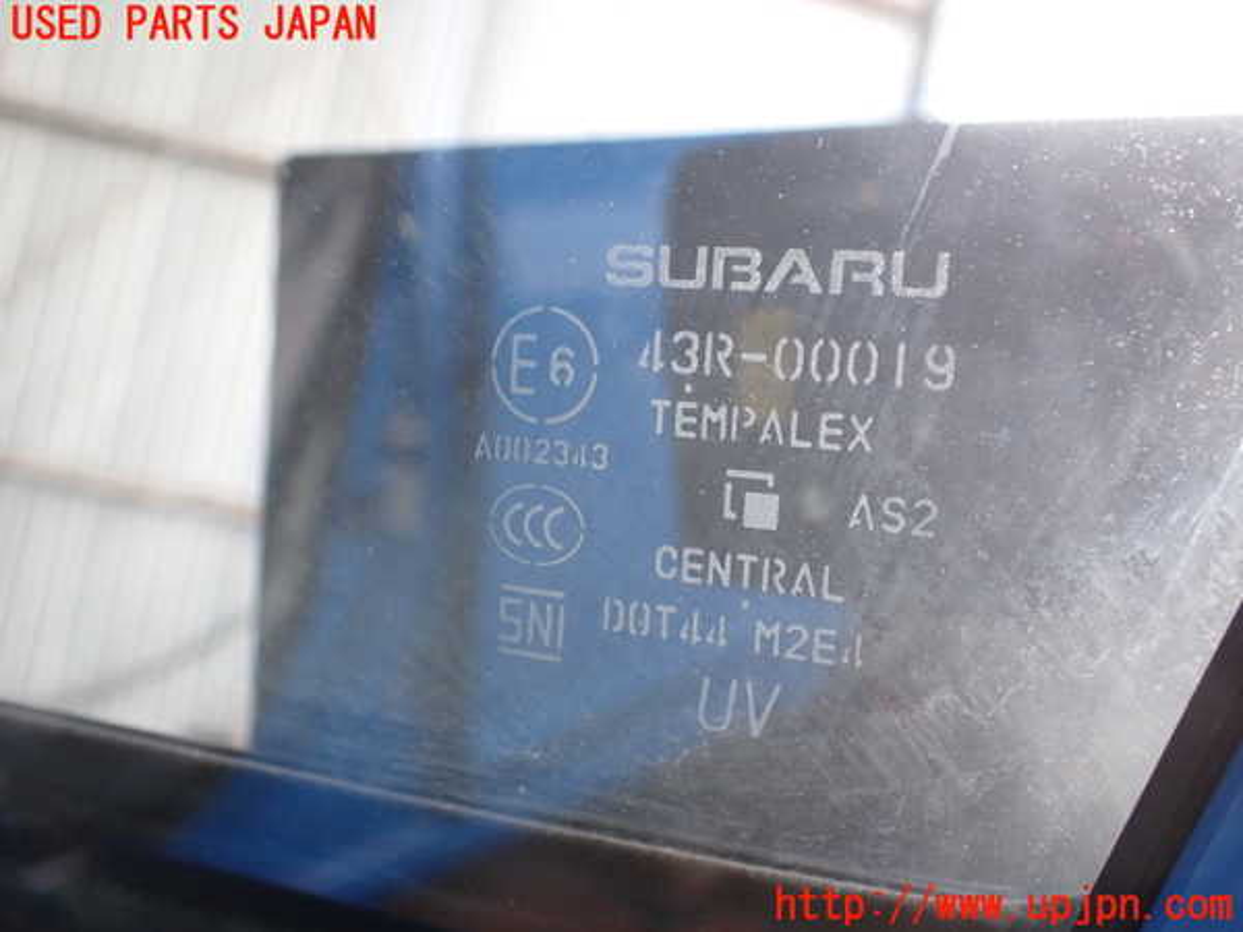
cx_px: 622
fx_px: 1077
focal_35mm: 30
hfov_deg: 60.0
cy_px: 466
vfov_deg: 46.8
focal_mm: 5.4
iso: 200
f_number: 2.3
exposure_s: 1/125
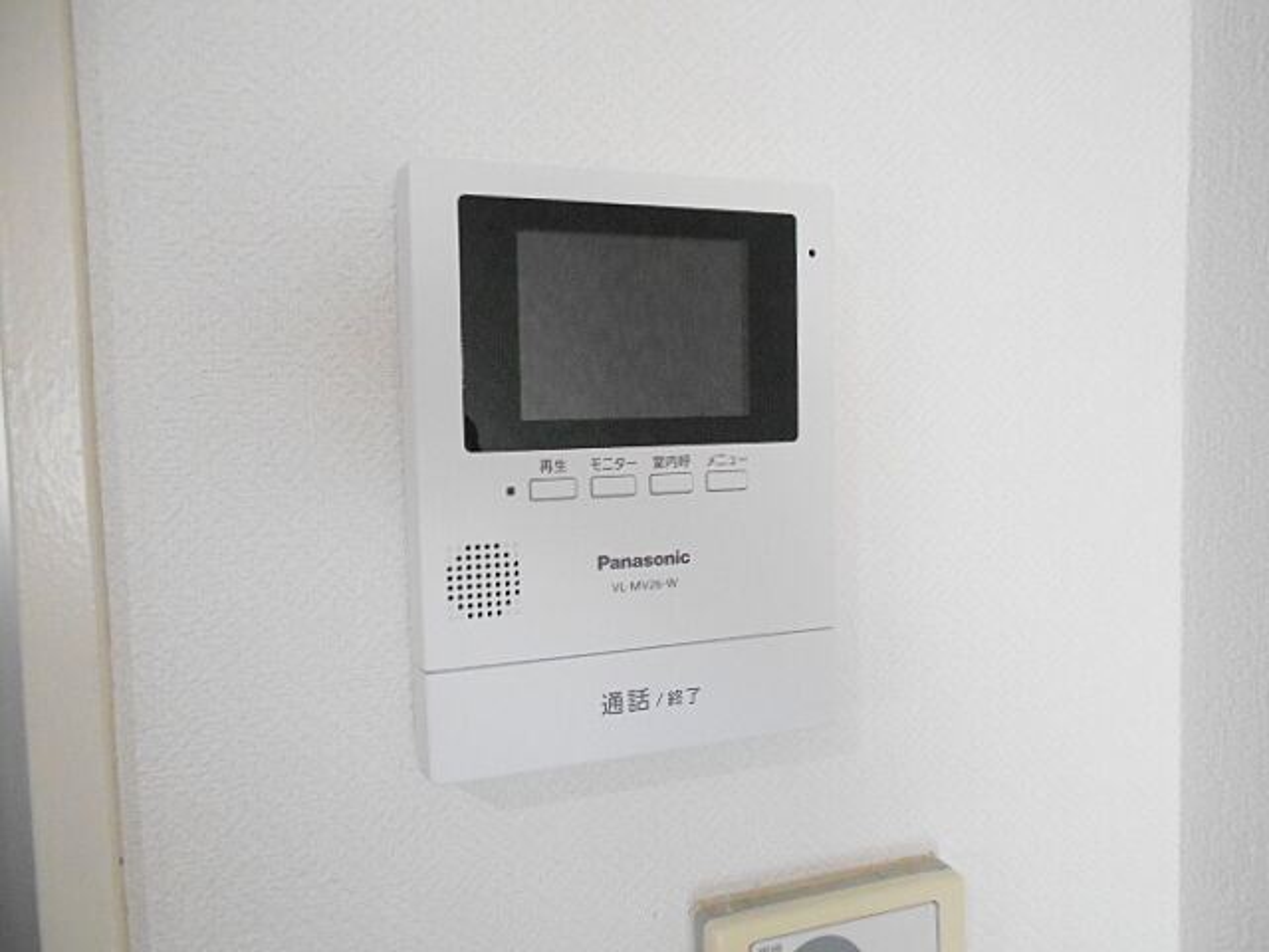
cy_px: 476
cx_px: 634
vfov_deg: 53.1
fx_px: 953
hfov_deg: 67.3
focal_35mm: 26
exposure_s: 1/60
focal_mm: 4.6
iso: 800
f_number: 3.2
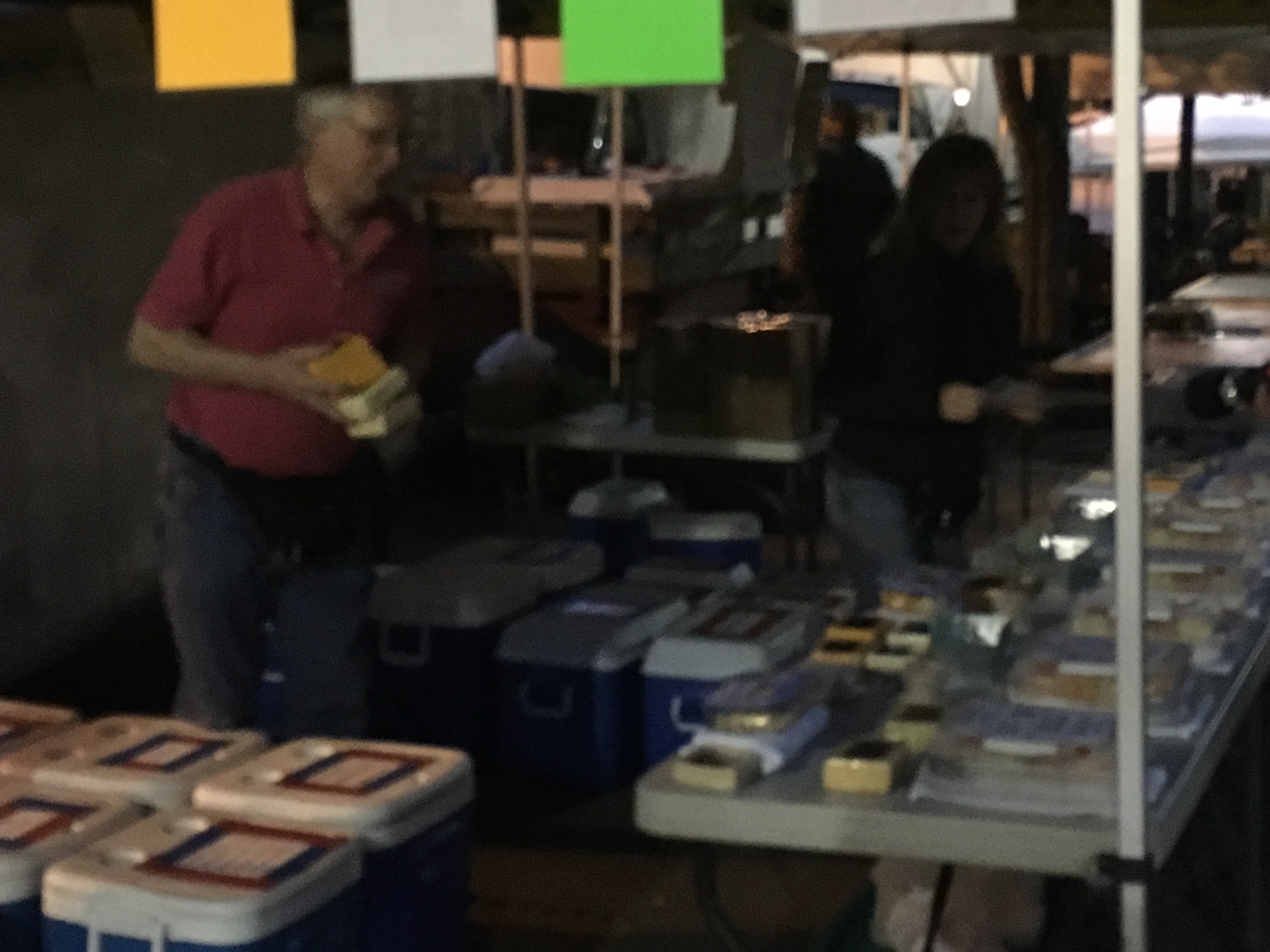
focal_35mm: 60
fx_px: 2201
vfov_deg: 24.3
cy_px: 294
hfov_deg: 32.1
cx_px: 719
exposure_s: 1/15
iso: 400
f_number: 2.2
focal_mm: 4.15
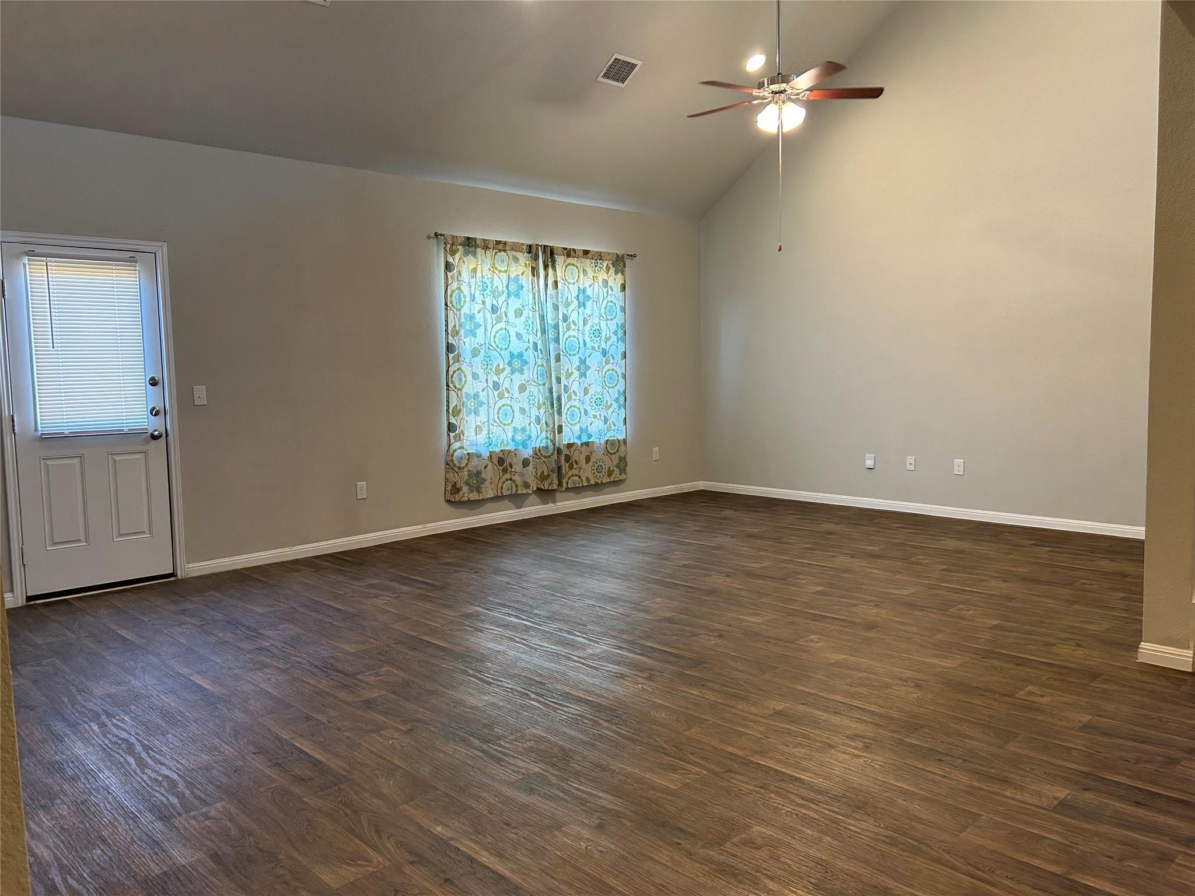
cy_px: 448
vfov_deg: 53.1
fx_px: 898
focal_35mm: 26
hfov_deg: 67.3
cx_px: 598
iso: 100
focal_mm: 5.7
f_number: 1.5
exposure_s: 1/60
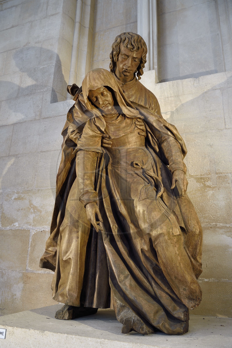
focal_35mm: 30
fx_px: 290
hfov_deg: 43.6
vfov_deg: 62.0
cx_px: 116
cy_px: 174
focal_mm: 30
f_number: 8
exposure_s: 1/13
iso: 800
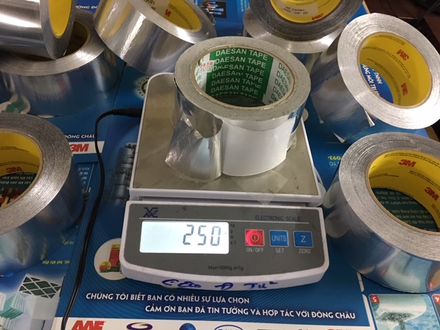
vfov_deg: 48.2
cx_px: 220
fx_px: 369
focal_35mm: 29
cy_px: 165
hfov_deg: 61.7
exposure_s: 1/8
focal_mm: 4.15
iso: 100
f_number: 2.2
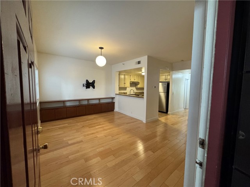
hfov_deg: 102.1
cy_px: 94
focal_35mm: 14
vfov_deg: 85.7
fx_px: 101
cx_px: 125
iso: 640
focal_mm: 2.22
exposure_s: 1/60
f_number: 2.2
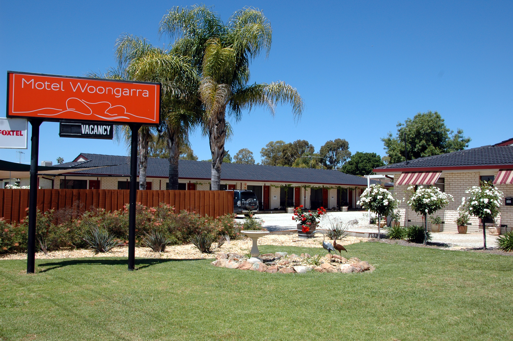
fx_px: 470
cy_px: 170
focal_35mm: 33
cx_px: 256
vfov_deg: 39.9
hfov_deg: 57.3
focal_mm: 22
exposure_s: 1/400
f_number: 10
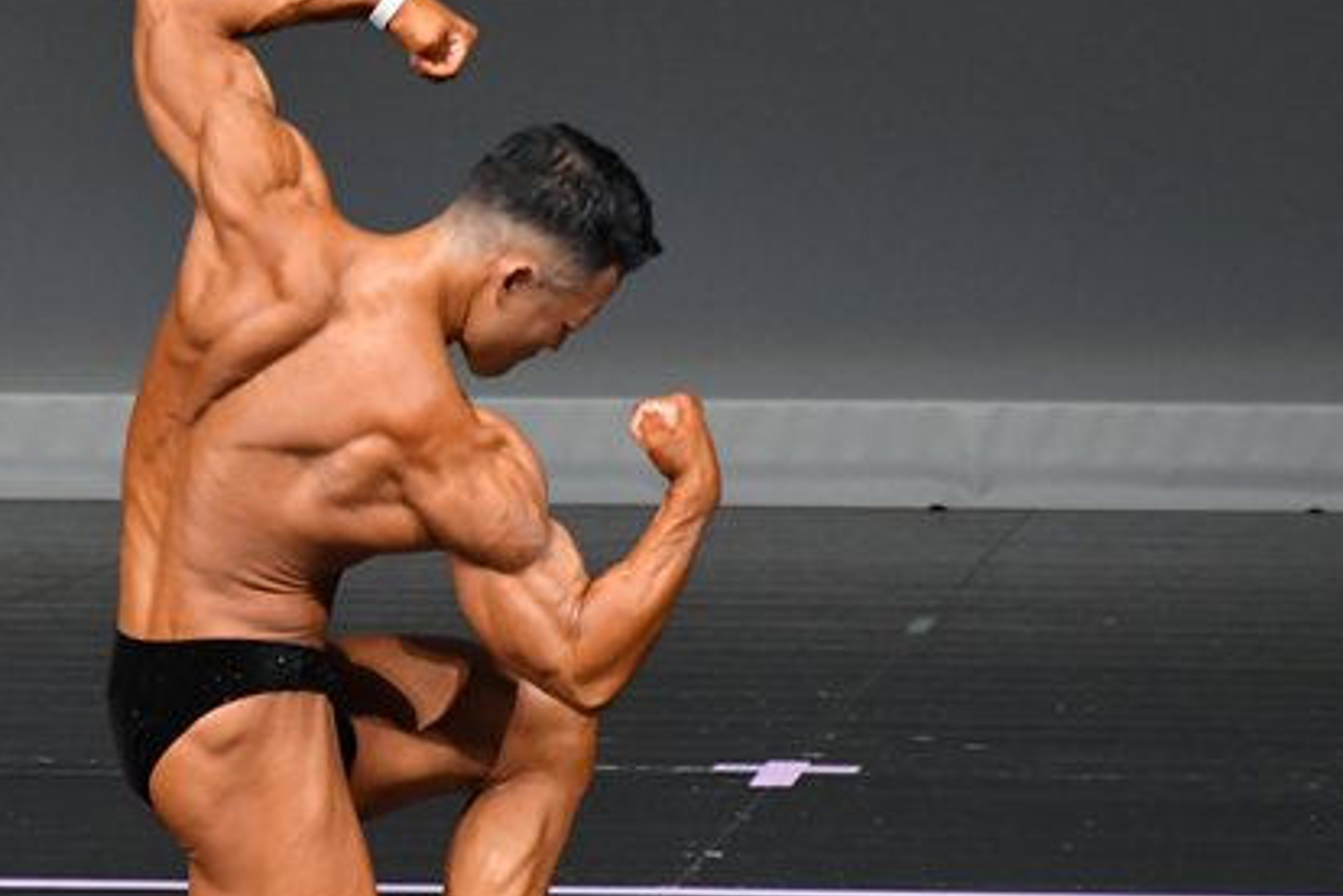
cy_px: 506
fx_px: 31409
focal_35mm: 842
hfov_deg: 2.4
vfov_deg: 1.6
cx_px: 206
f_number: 5.6
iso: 4000
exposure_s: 1/400
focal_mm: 300
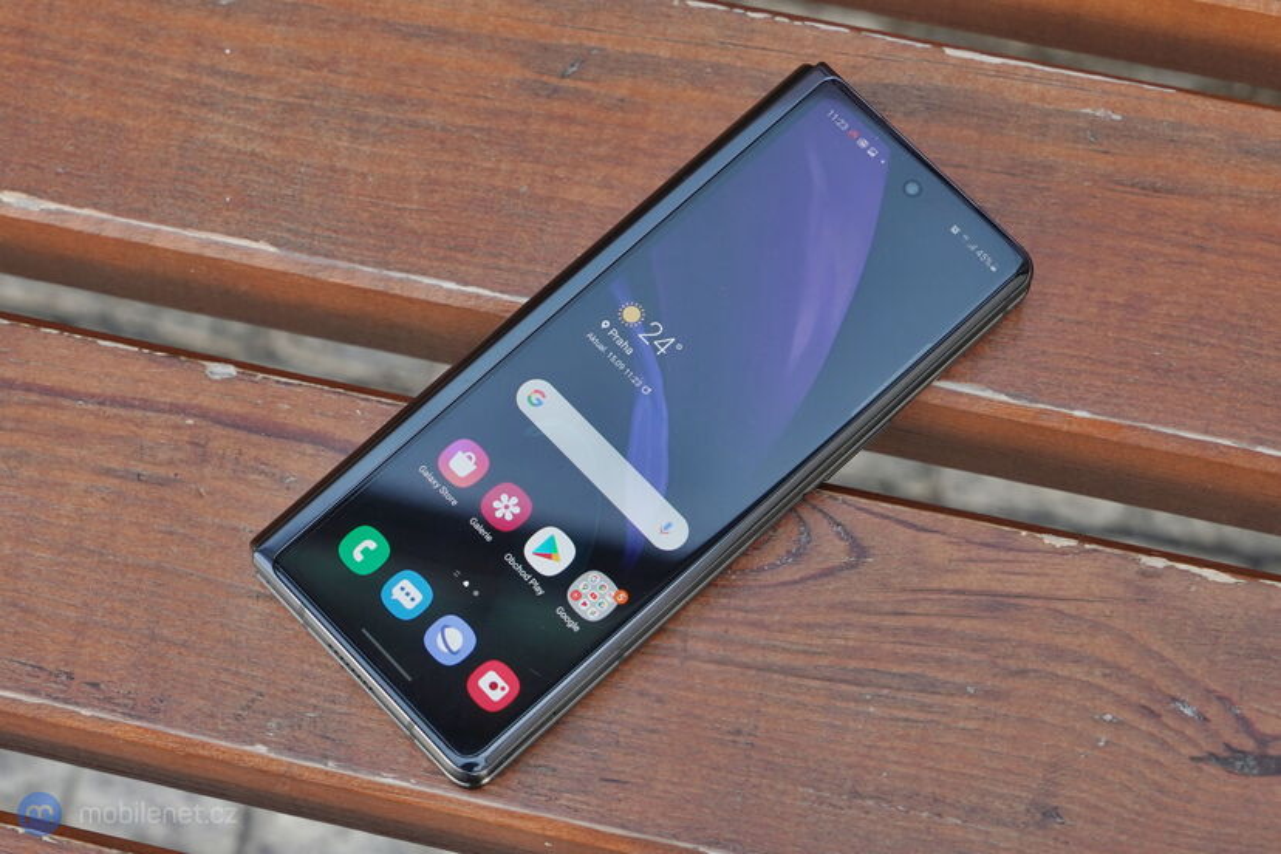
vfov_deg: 23.8
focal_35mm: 57
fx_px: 2028
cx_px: 640
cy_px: 427
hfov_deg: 35.1
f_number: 6.3
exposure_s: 1/250
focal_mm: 57
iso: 800
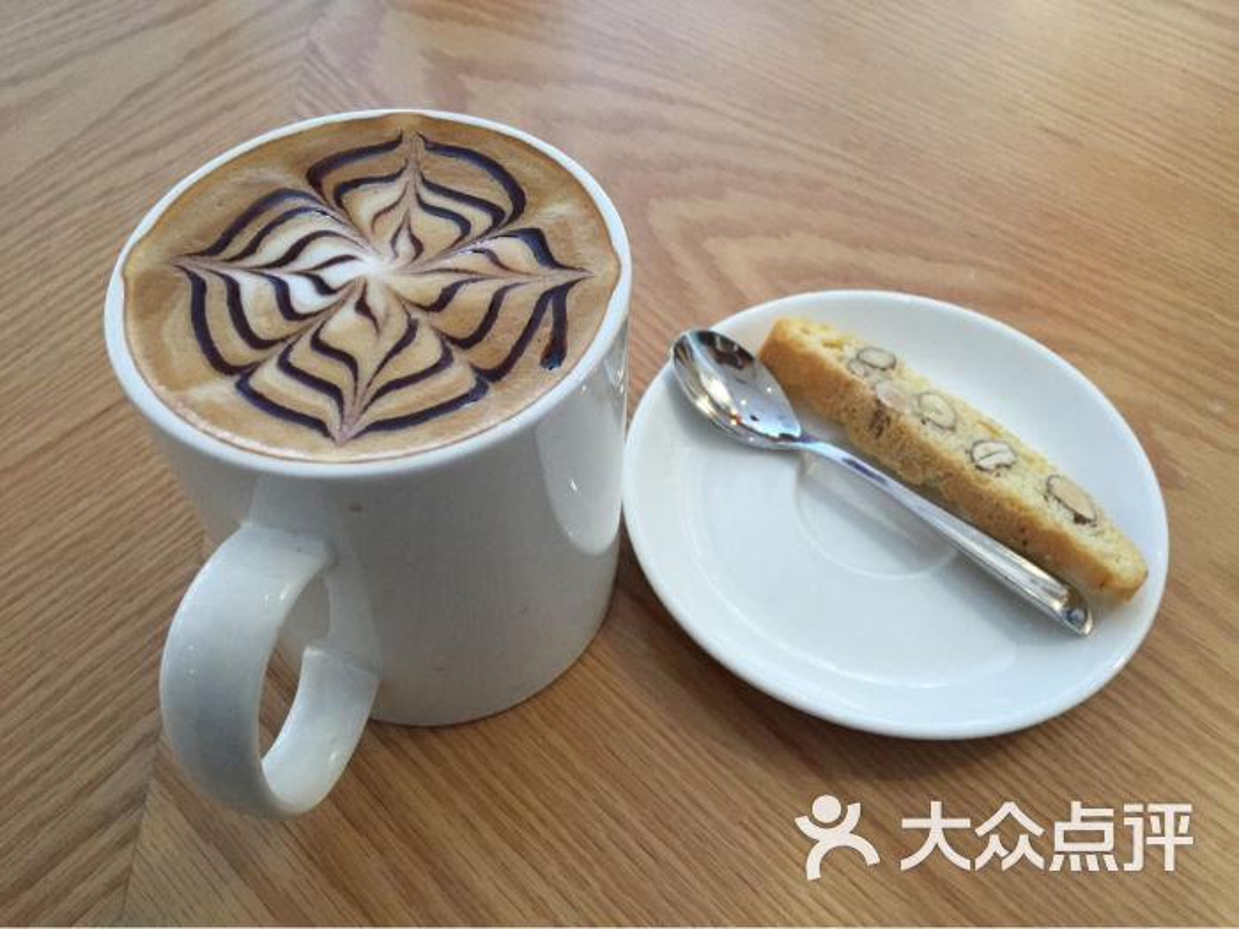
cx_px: 620
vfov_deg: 48.2
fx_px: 1038
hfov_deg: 61.7
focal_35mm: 29
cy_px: 464
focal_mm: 4.15
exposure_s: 1/30
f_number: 2.2
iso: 160
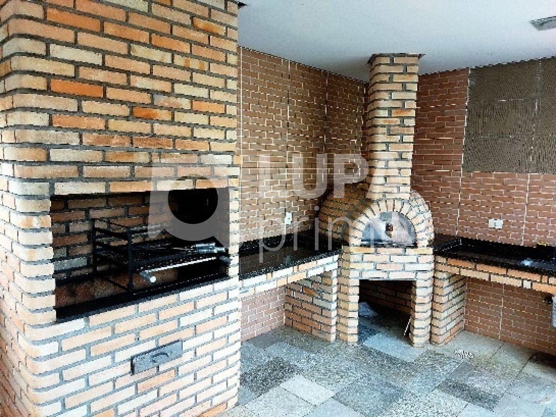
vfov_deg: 56.8
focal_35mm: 24
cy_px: 208
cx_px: 278
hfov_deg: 71.6
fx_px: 386
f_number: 1.8
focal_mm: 5.23
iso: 64
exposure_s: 1/60
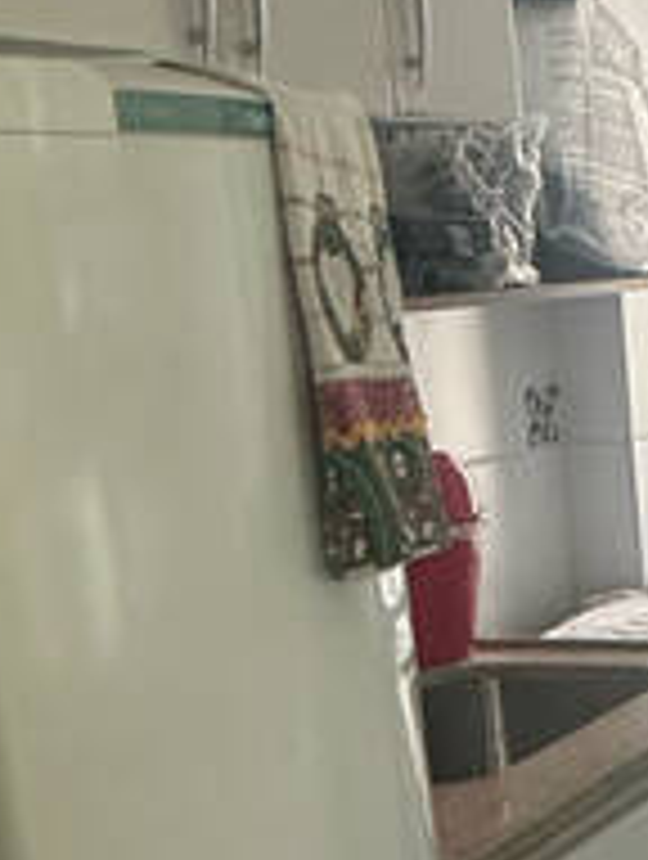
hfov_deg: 17.5
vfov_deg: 23.6
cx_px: 850
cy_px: 855
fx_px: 1965
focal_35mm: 79
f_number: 2.2
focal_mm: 2.22
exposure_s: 1/99
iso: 250
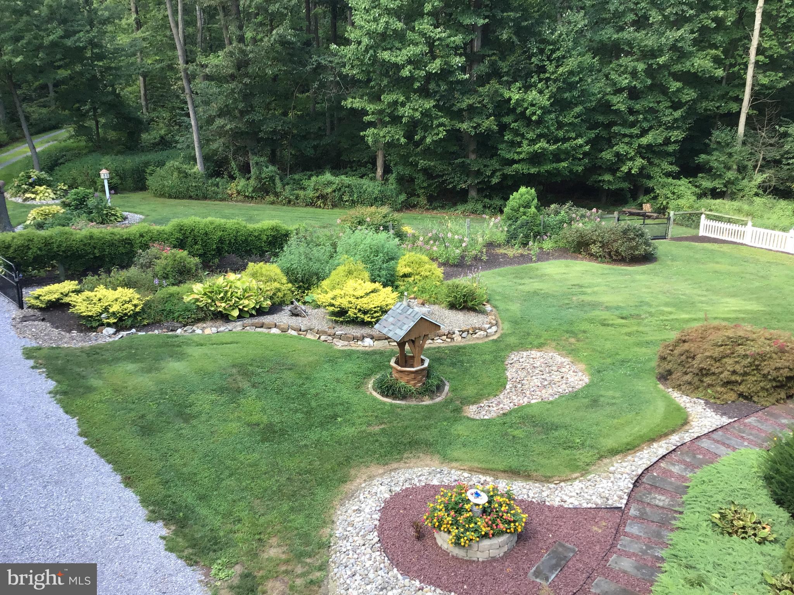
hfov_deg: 58.4
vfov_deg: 45.4
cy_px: 298
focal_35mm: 31
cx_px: 397
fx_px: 711
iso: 40
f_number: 2.4
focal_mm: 3.3
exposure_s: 1/120
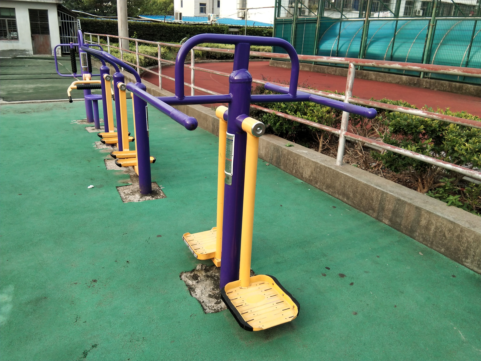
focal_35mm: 31
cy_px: 180
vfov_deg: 45.4
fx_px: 431
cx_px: 240
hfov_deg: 58.4
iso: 50
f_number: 2.2
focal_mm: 3.69
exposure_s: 1/272
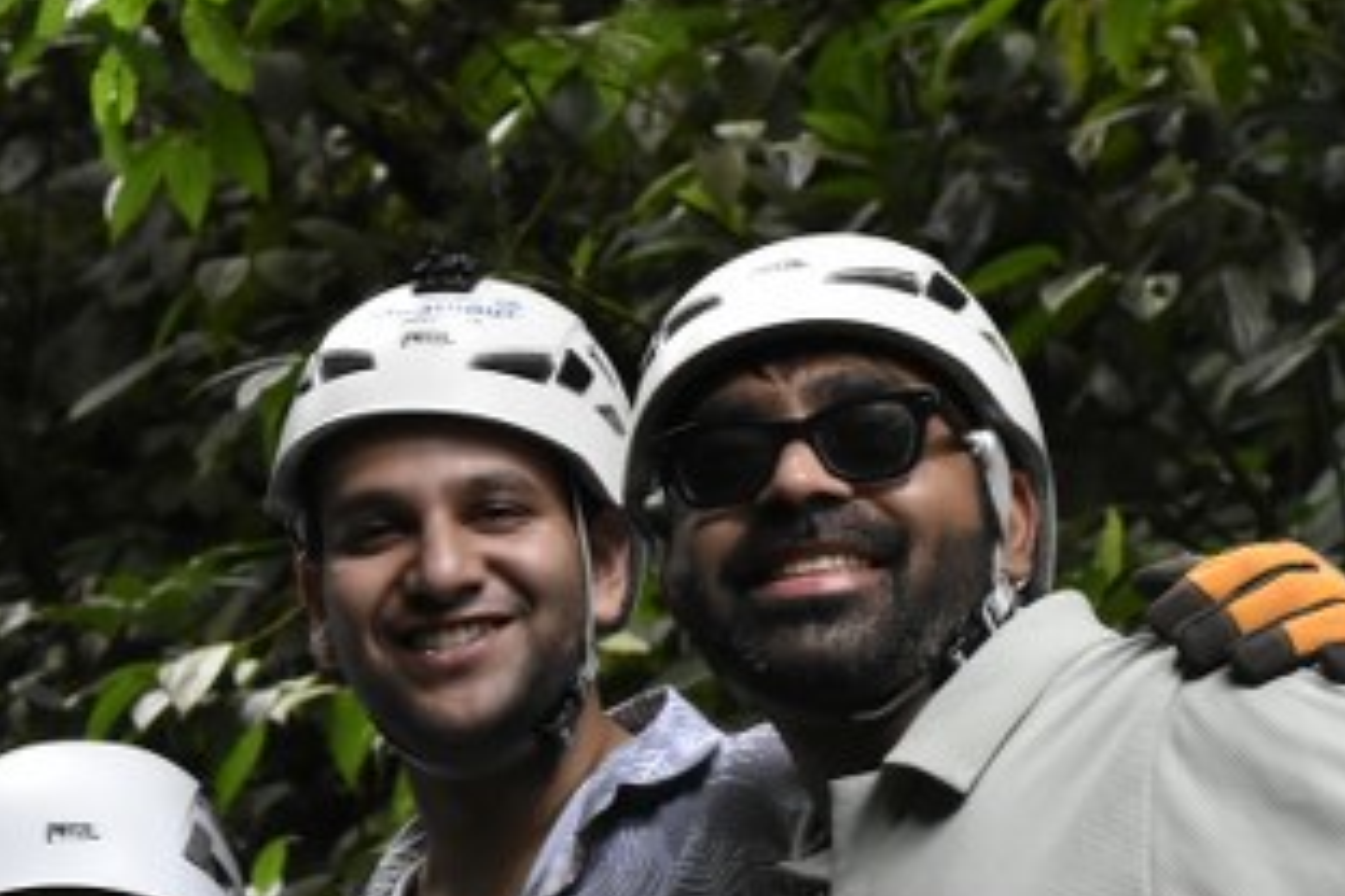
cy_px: 909
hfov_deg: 13.2
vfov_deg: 8.9
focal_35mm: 154
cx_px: 116
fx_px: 5753
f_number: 8
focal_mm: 50
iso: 2500
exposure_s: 1/250
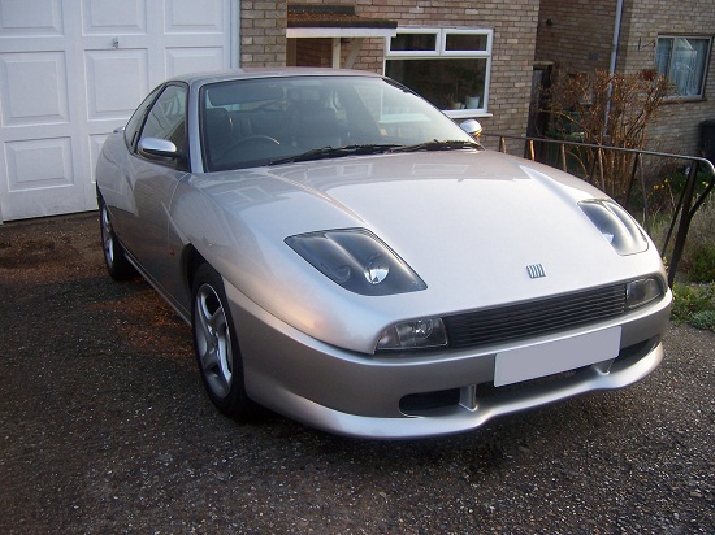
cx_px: 358
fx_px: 743
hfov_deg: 51.4
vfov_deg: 39.6
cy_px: 268
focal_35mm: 36
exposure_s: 1/90
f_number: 3
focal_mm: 6
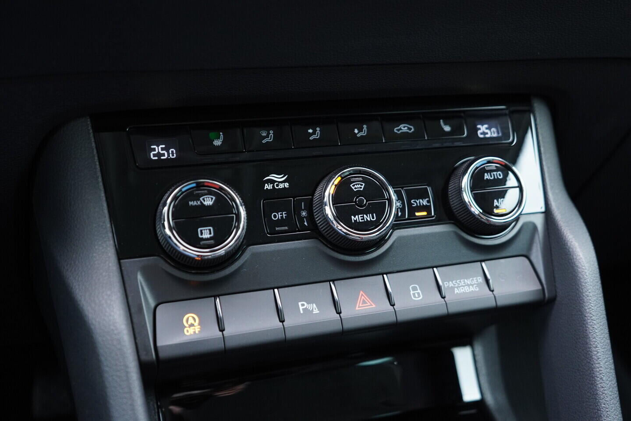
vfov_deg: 36.9
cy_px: 210
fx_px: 631
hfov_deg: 53.1
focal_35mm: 36
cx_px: 316
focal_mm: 24
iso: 800
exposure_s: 1/40
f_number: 2.8
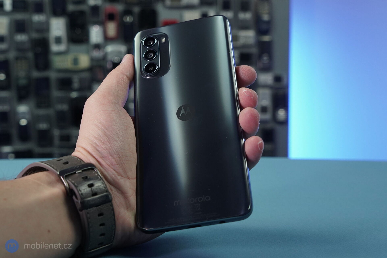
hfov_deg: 47.4
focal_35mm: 41
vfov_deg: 32.6
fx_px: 441
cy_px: 129
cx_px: 194
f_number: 7.1
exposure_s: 1/160
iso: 1600
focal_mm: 41
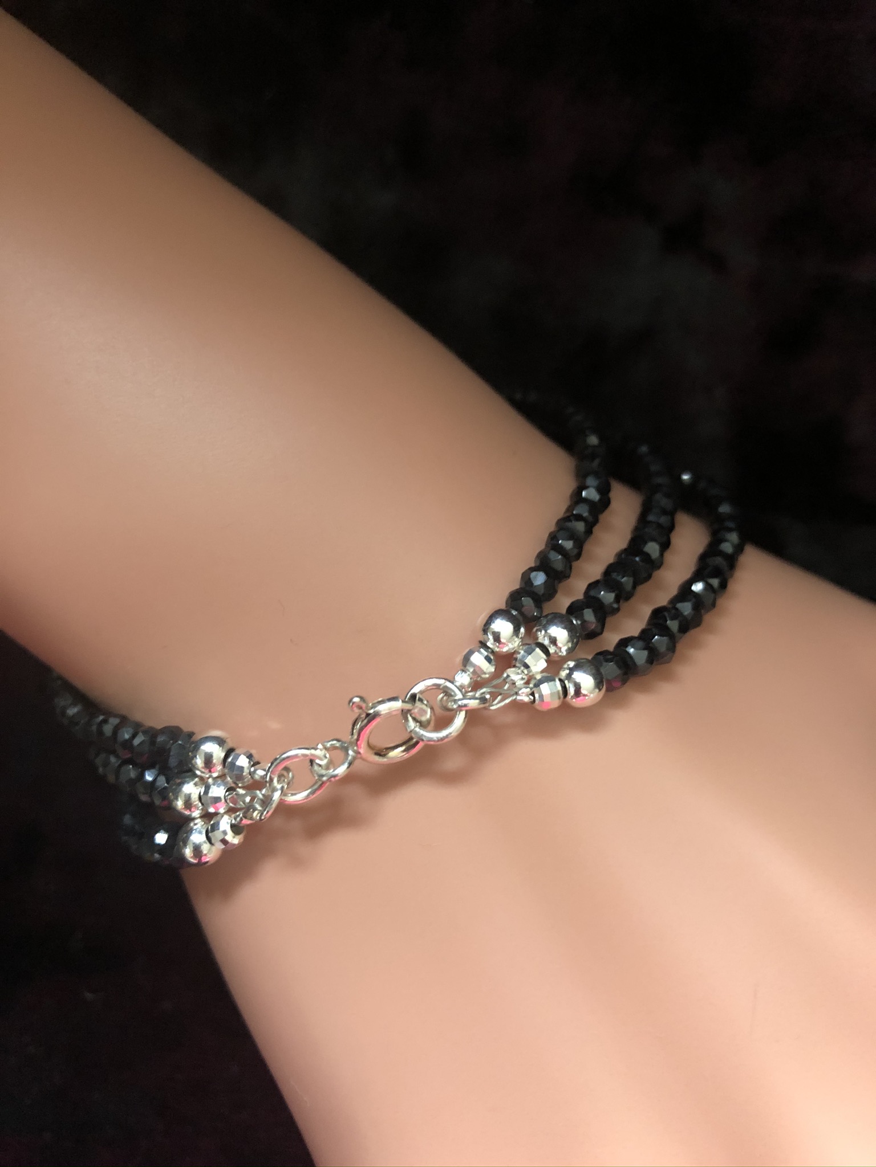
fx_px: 945
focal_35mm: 28
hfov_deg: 49.7
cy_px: 584
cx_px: 438
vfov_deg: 63.4
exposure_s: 1/6
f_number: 1.8
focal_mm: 3.99
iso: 80
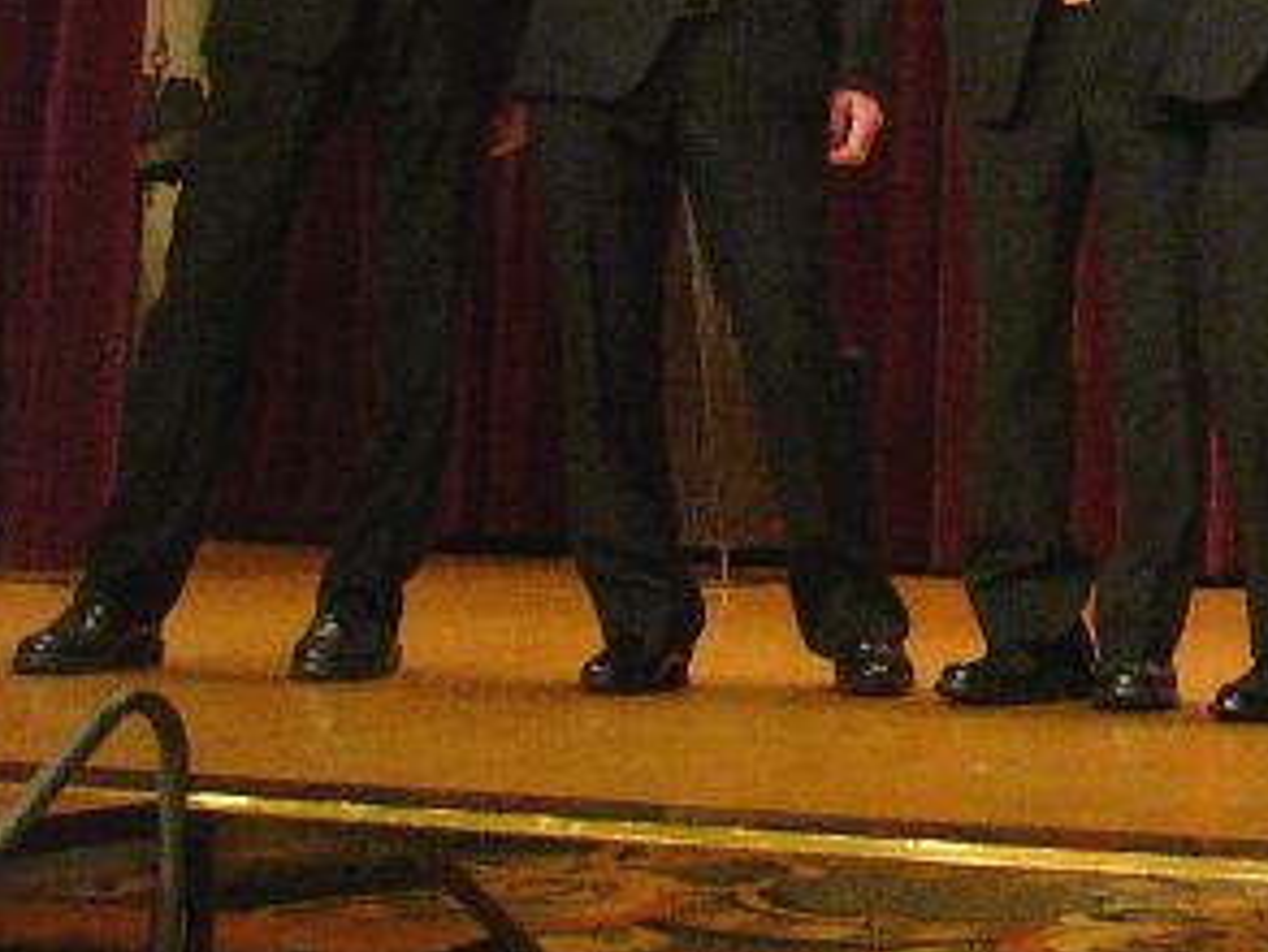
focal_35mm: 123
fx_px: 4507
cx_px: 2155
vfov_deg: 11.7
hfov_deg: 14.4
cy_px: -363
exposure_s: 1/40
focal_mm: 6
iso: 200
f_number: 2.8
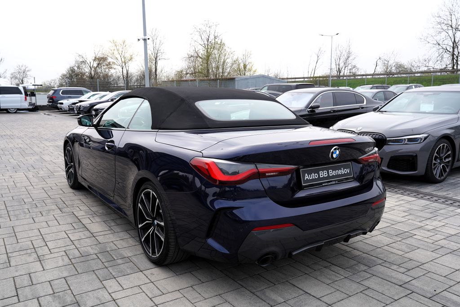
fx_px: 383
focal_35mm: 30
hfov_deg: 61.9
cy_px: 154
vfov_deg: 43.6
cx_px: 230
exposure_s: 1/200
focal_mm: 30
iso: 100
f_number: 7.1
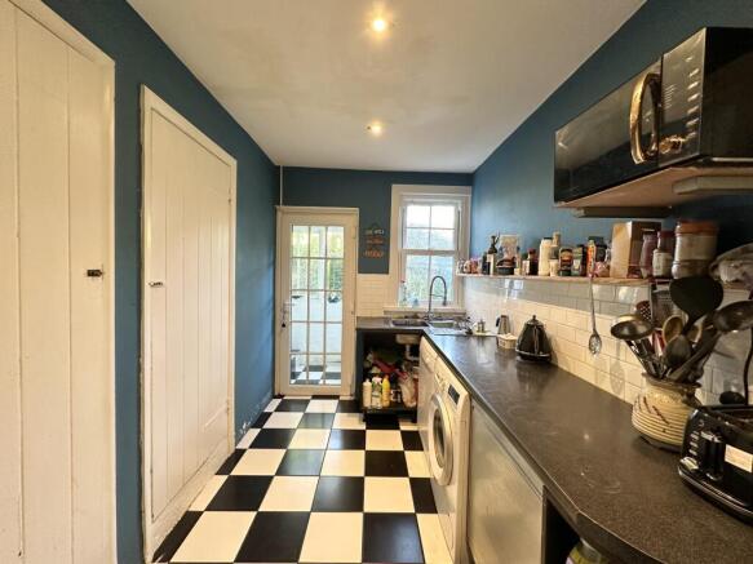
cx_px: 376
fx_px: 304
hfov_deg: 102.1
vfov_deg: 85.7
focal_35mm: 14
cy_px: 282
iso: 200
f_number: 2.2
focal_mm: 2.22
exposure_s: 1/50
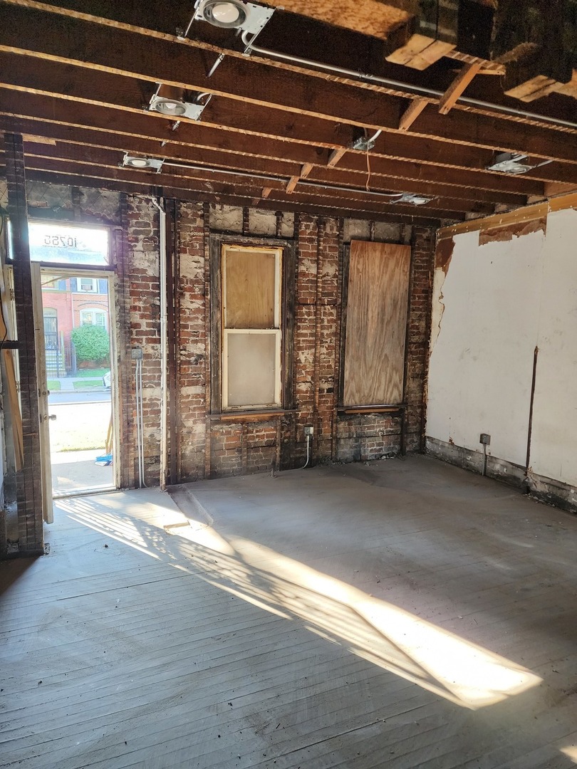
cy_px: 384
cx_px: 288
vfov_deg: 73.9
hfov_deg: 58.9
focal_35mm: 23
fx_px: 511
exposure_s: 1/120
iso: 320
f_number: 1.8
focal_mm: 6.4
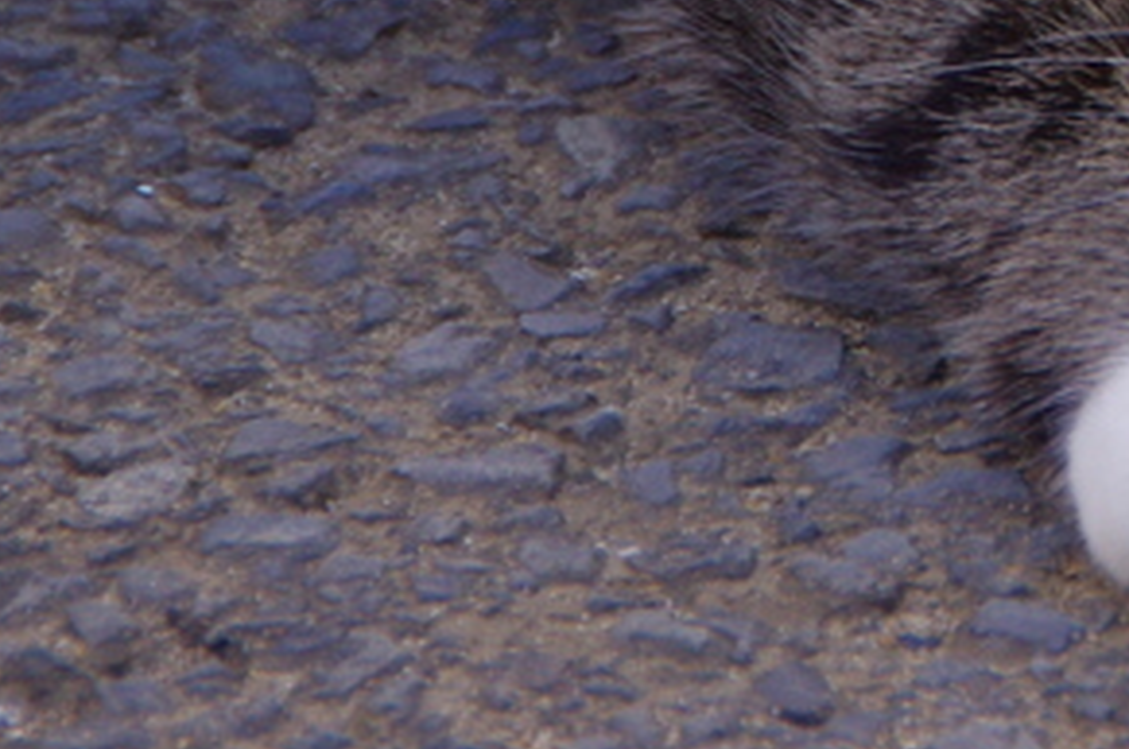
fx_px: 19850
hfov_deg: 3.2
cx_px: 1552
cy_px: -516
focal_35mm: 634
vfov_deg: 2.2
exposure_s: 1/200
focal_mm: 120
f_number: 6.3
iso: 320
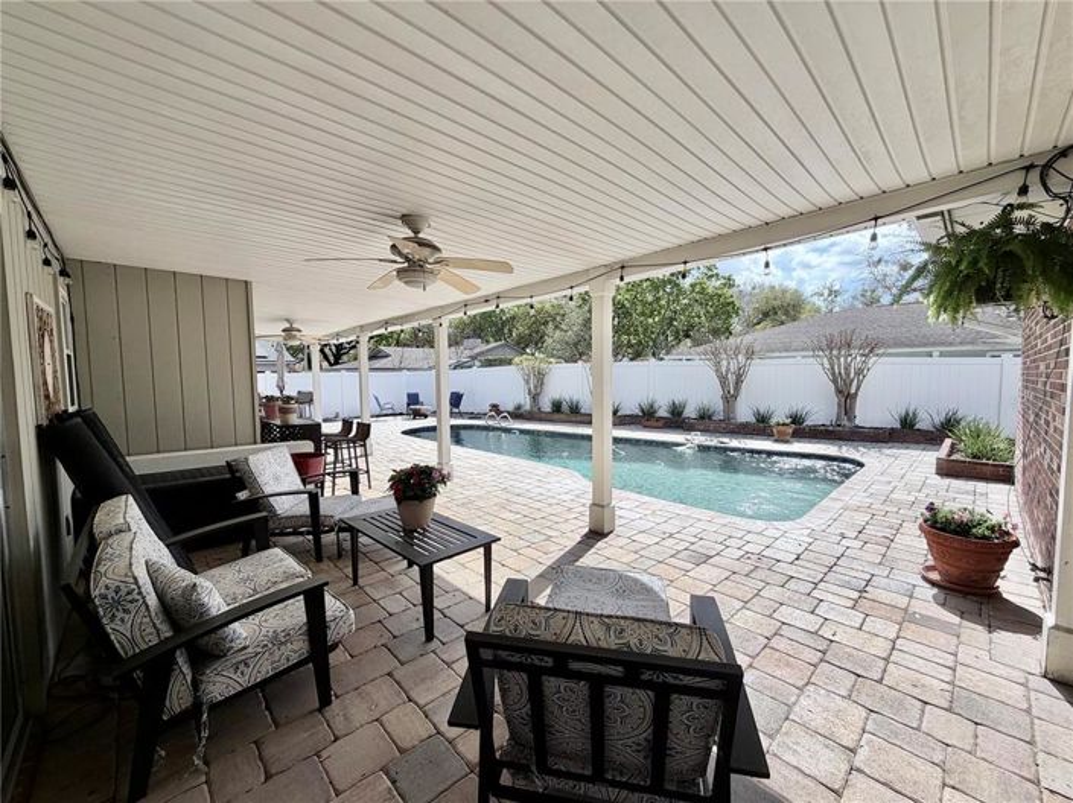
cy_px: 402
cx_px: 536
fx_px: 434
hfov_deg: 102.1
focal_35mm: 14
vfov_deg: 85.6
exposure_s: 1/770
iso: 25
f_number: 2.2
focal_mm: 2.22
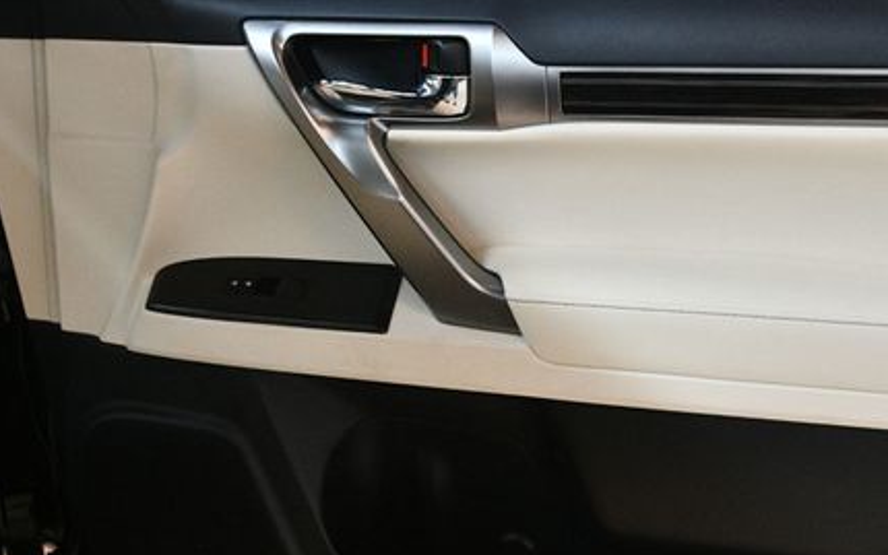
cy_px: 291
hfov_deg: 40.0
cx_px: 558
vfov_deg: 25.8
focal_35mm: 50
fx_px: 1210
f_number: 3.5
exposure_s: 1/125
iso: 2800
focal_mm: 22
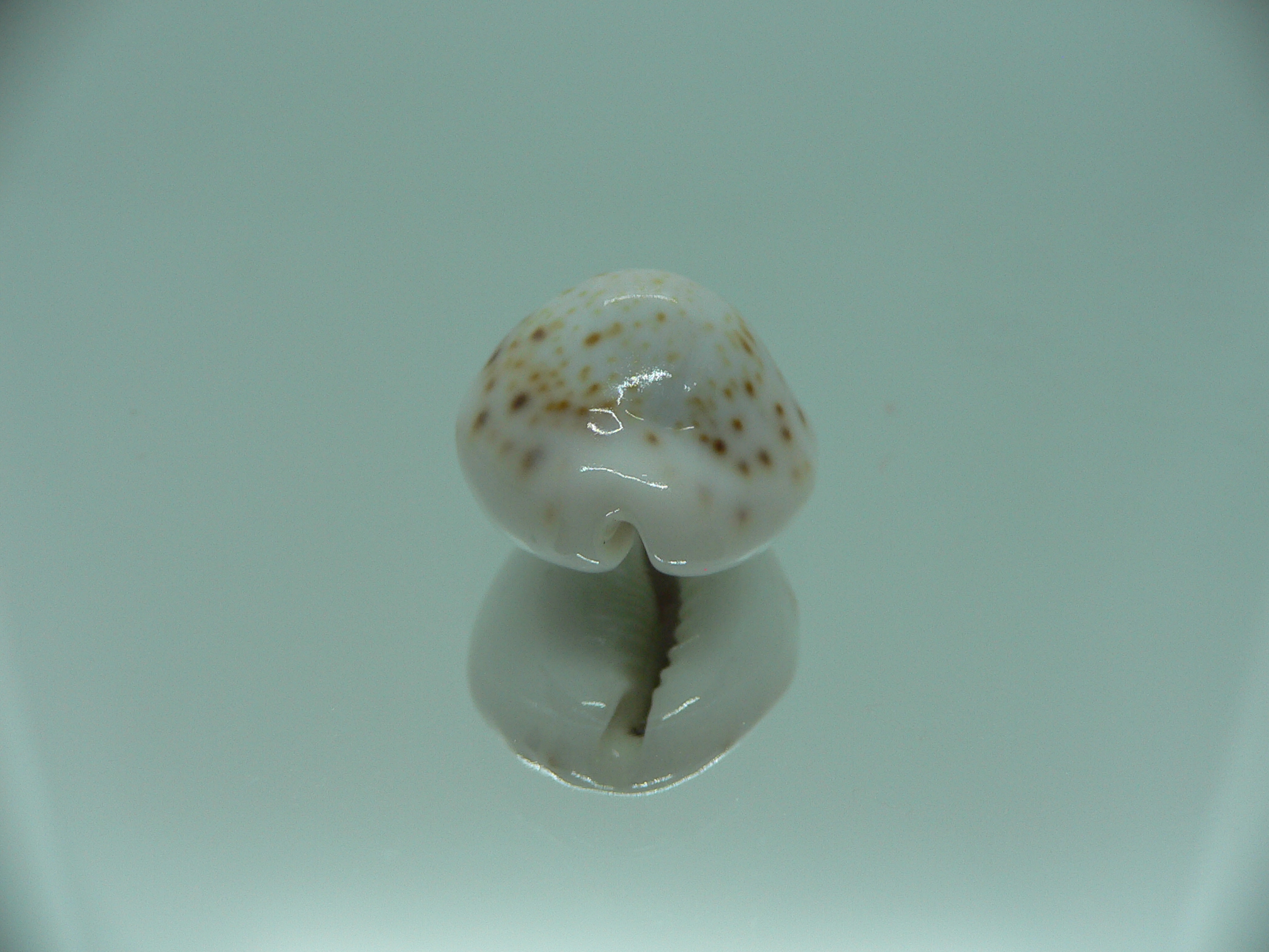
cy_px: 476
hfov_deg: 52.6
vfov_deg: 40.7
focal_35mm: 35
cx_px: 634
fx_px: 1283
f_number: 2.8
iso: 80
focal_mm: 4.6
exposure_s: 1/80
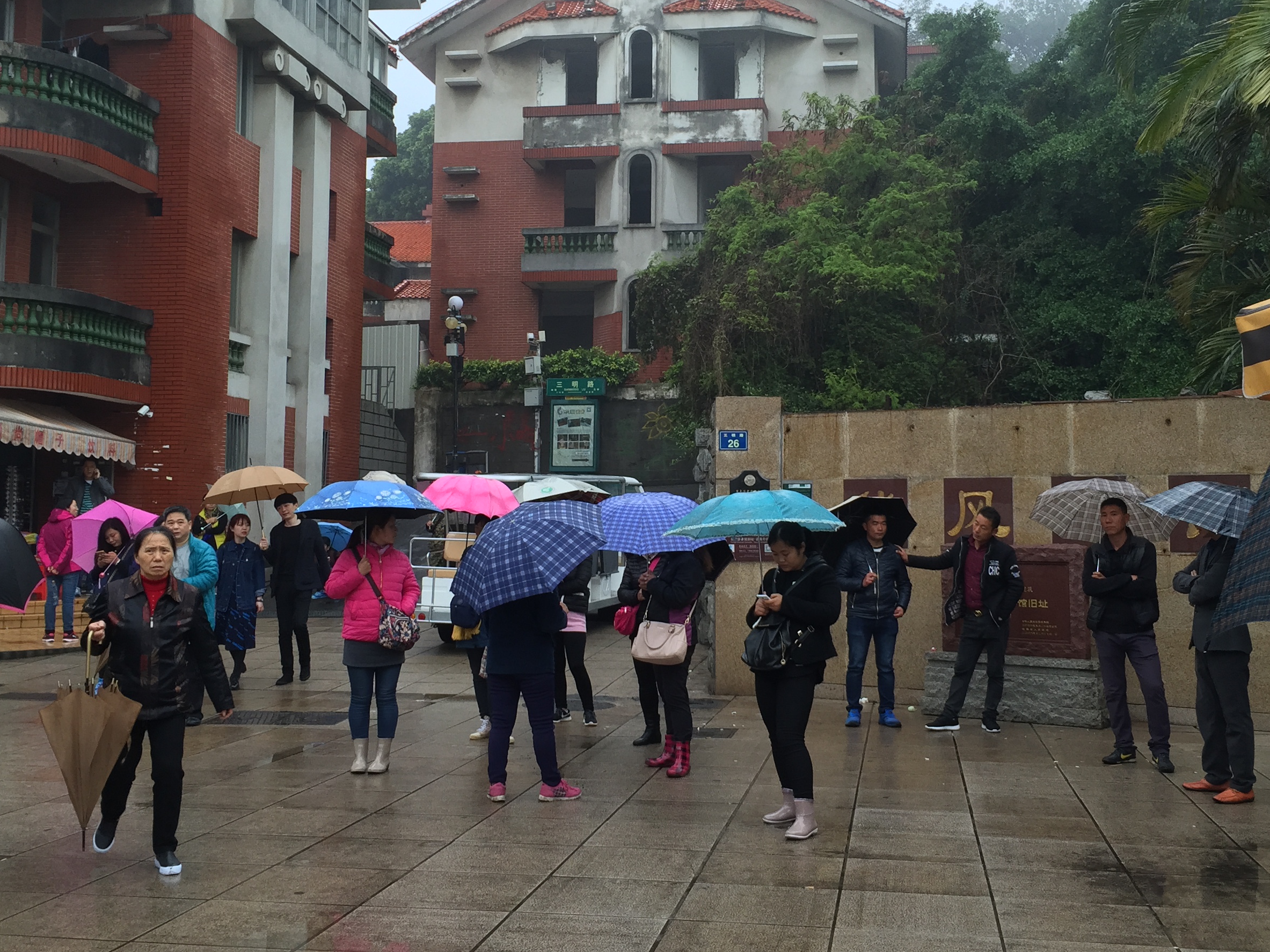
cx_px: 672
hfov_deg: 46.8
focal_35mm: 40
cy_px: 415
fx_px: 1468
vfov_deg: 35.9
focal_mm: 4.15
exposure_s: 1/120
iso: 40
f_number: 2.2
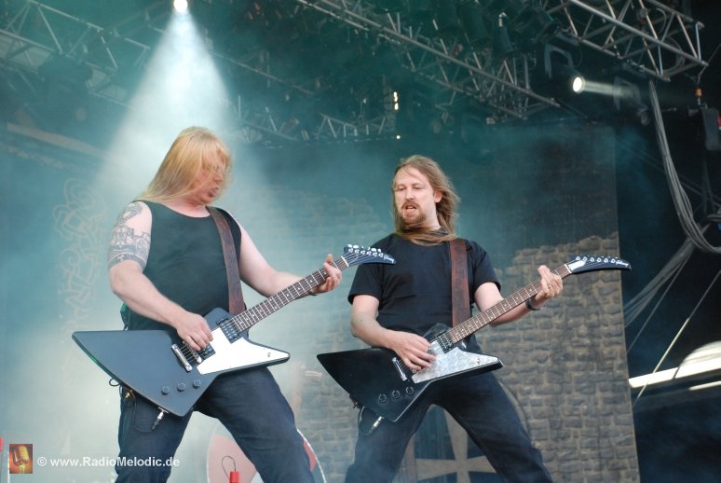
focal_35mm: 93
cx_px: 360
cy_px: 242
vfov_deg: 14.7
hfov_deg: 21.9
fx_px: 1865
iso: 800
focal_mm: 62
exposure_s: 1/125
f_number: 5.3
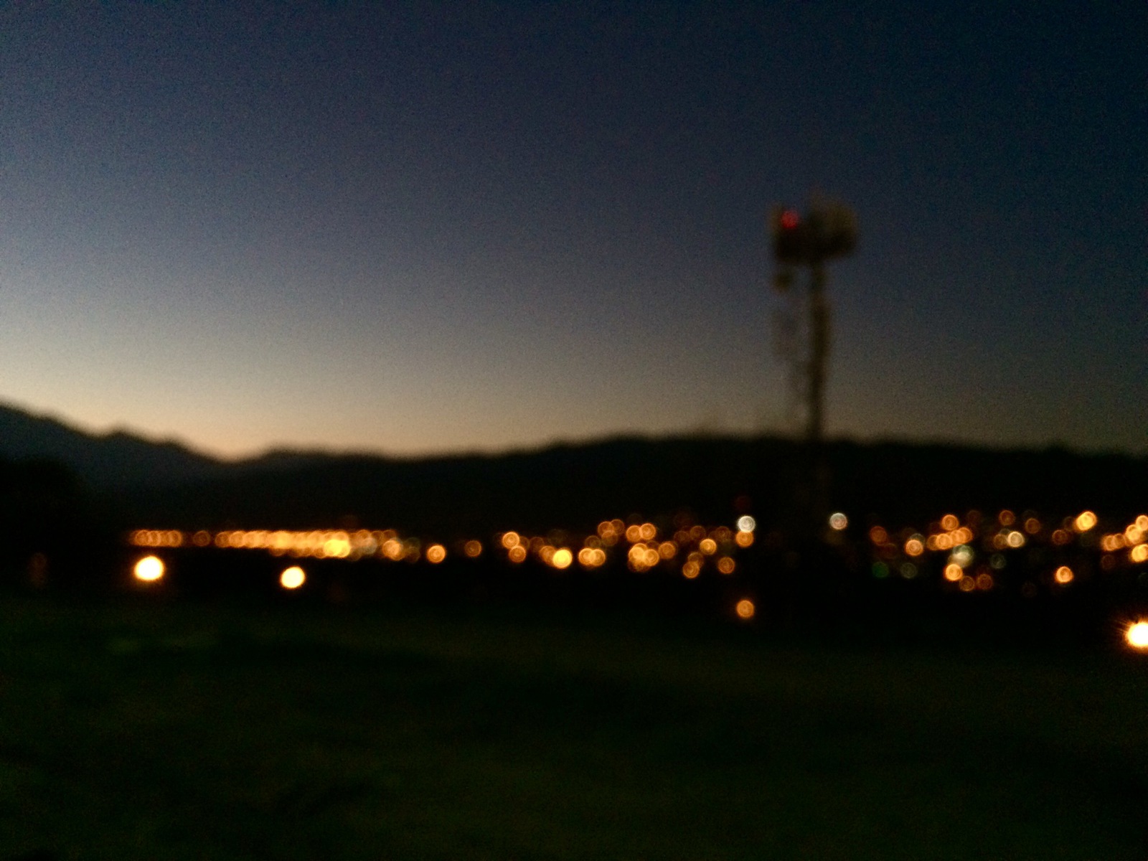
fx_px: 962
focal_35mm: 29
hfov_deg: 61.7
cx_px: 574
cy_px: 430
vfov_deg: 48.2
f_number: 2.2
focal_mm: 4.15
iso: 250
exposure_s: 1/5
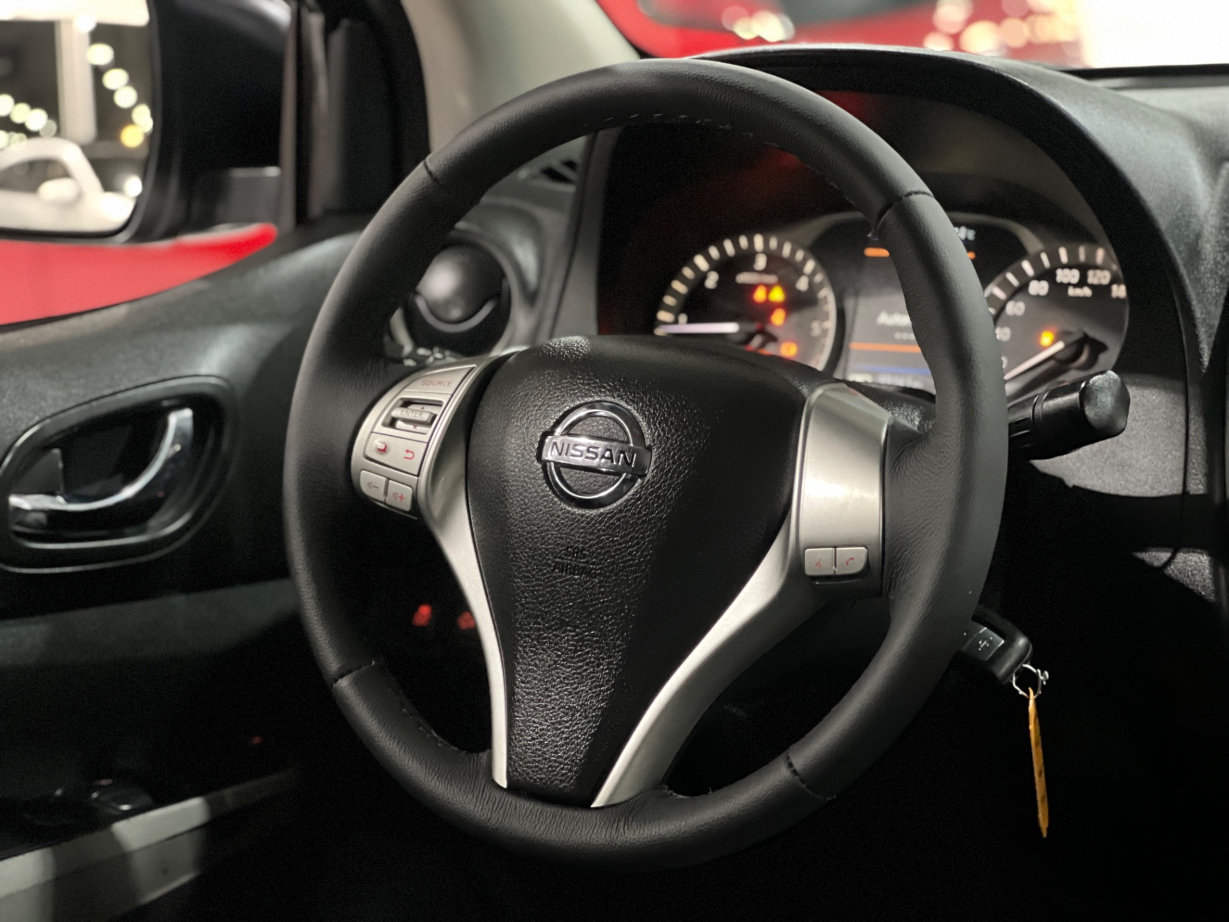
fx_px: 2734
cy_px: 461
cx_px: 614
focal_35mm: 77
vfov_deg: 19.1
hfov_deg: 25.3
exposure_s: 1/15
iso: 1000
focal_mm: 9
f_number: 2.8
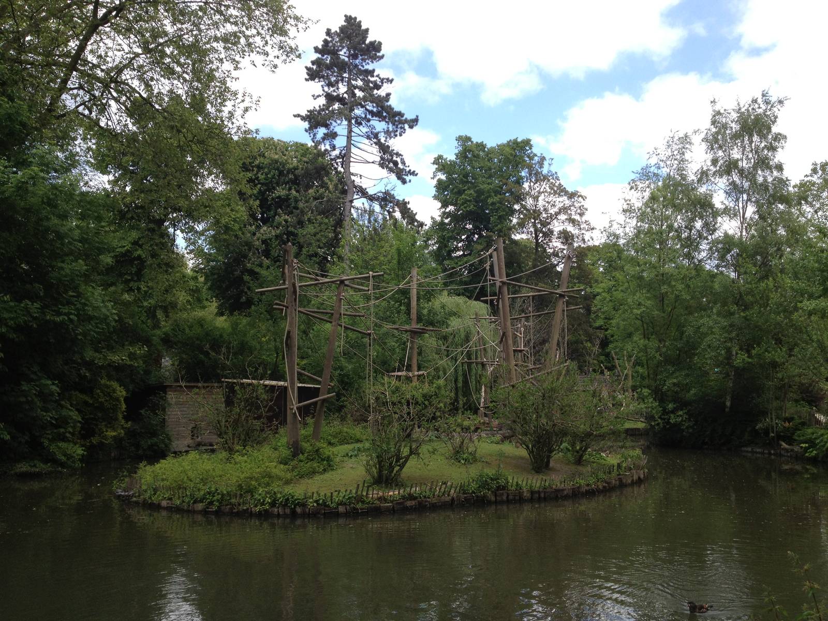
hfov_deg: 52.6
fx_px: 837
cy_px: 310
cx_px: 414
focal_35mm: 35
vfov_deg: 40.7
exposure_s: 1/849
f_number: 2.4
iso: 50
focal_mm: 4.28
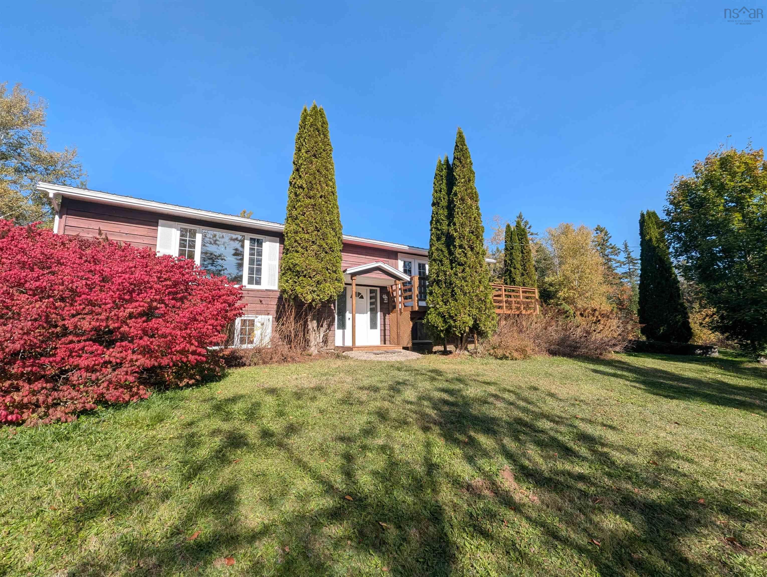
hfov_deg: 106.1
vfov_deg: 90.1
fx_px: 288
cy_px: 288
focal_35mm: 13
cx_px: 384
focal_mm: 1.95
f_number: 2.2
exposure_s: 1/984
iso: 49
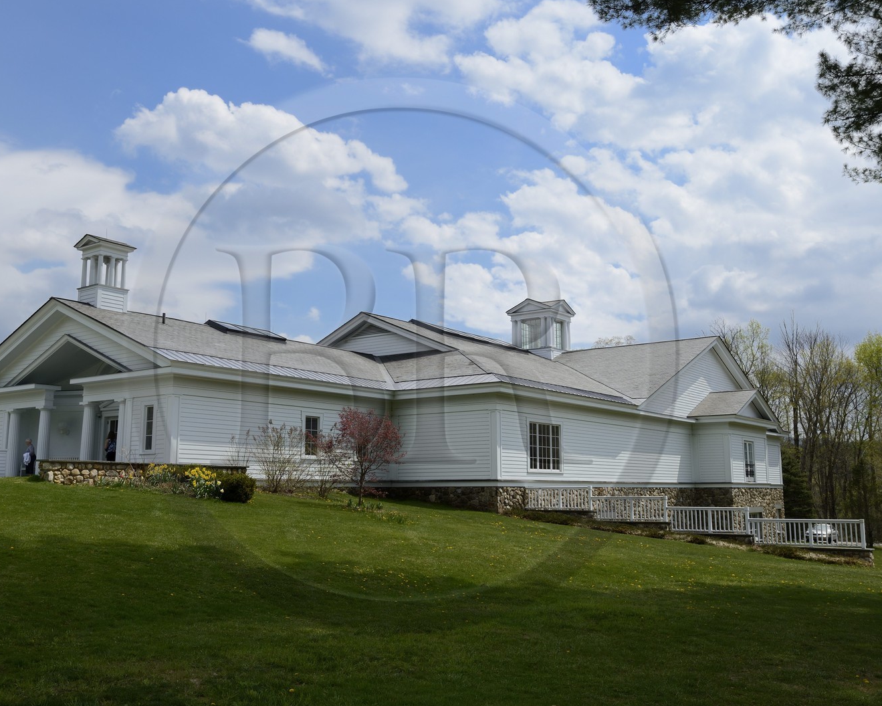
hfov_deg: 54.1
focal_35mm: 33
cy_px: 355
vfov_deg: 44.5
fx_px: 861
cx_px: 399
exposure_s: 1/250
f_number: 14
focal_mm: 29
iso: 200
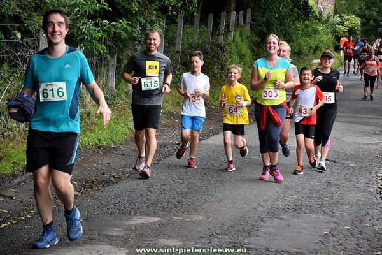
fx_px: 1671
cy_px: 128
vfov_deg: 8.7
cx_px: 191
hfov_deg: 13.0
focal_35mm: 158
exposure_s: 1/640
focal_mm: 105
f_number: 5.6
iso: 800
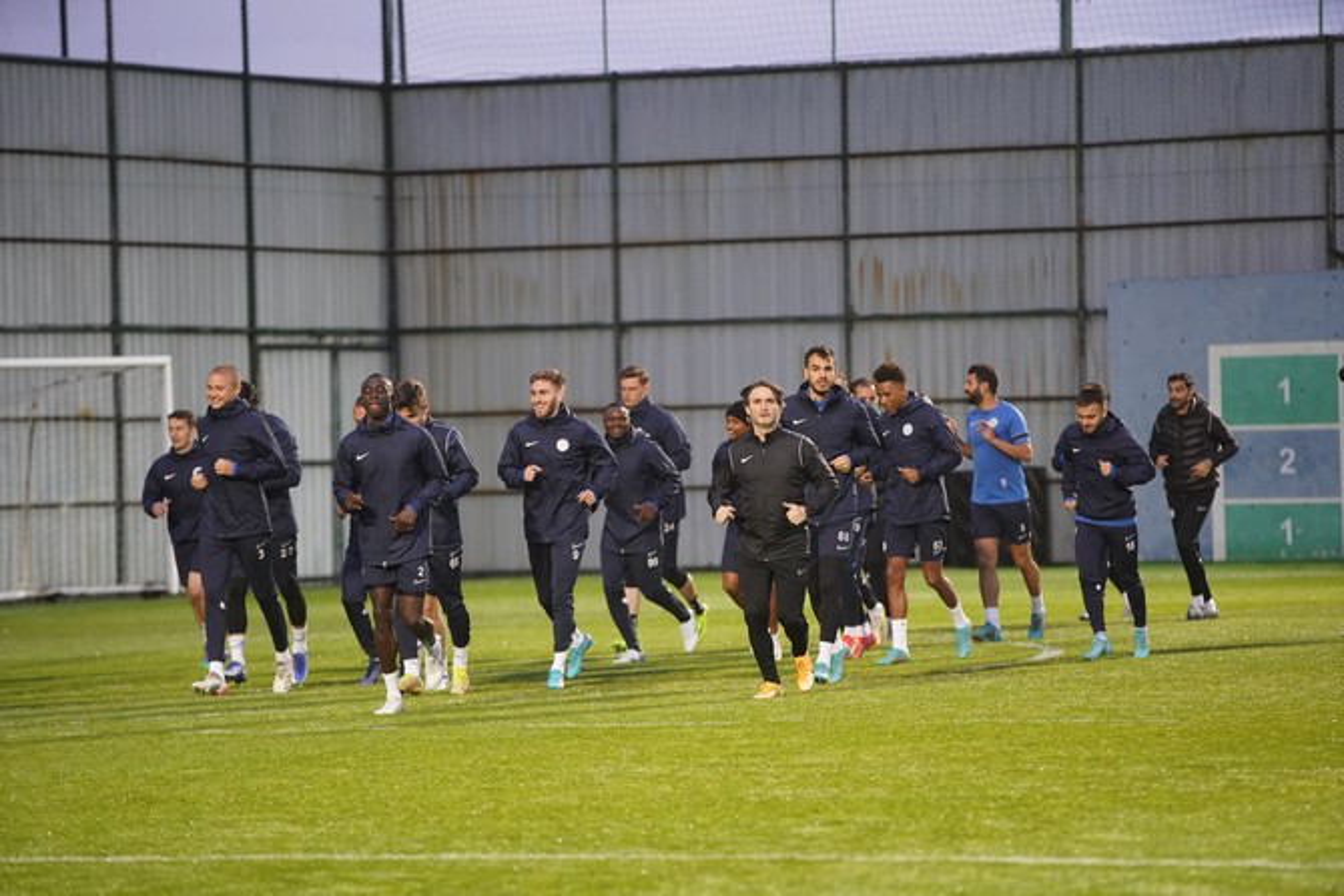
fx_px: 7468
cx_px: 672
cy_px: 448
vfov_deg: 6.9
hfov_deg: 10.3
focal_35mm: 200
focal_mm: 200
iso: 3200
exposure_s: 1/250
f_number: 3.2
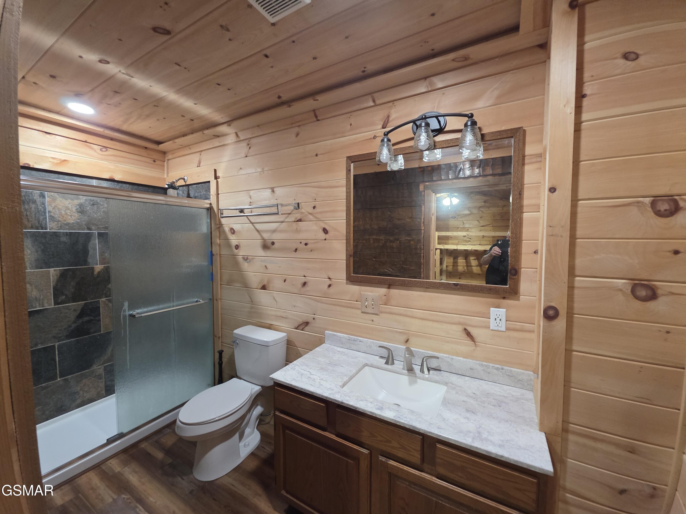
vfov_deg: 89.9
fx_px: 258
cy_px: 257
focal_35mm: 13
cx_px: 343
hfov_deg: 106.2
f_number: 1.9
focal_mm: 2.2
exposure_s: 1/60
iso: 400
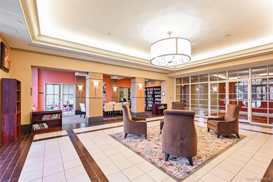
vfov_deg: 73.7
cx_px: 136
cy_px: 91
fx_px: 121
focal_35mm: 16
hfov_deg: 96.8
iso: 1000
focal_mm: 16
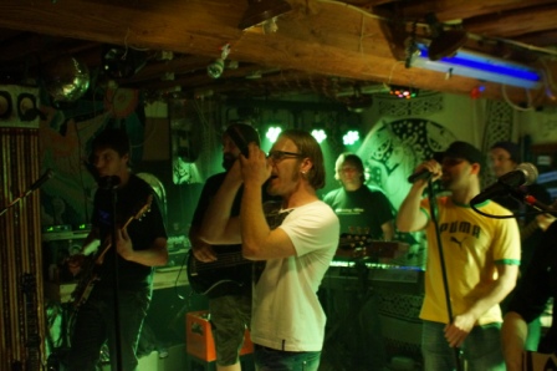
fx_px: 649
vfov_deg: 31.8
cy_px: 186
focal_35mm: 42
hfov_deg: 46.4
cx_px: 278
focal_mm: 28
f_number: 3.5
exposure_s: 1/100
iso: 3200
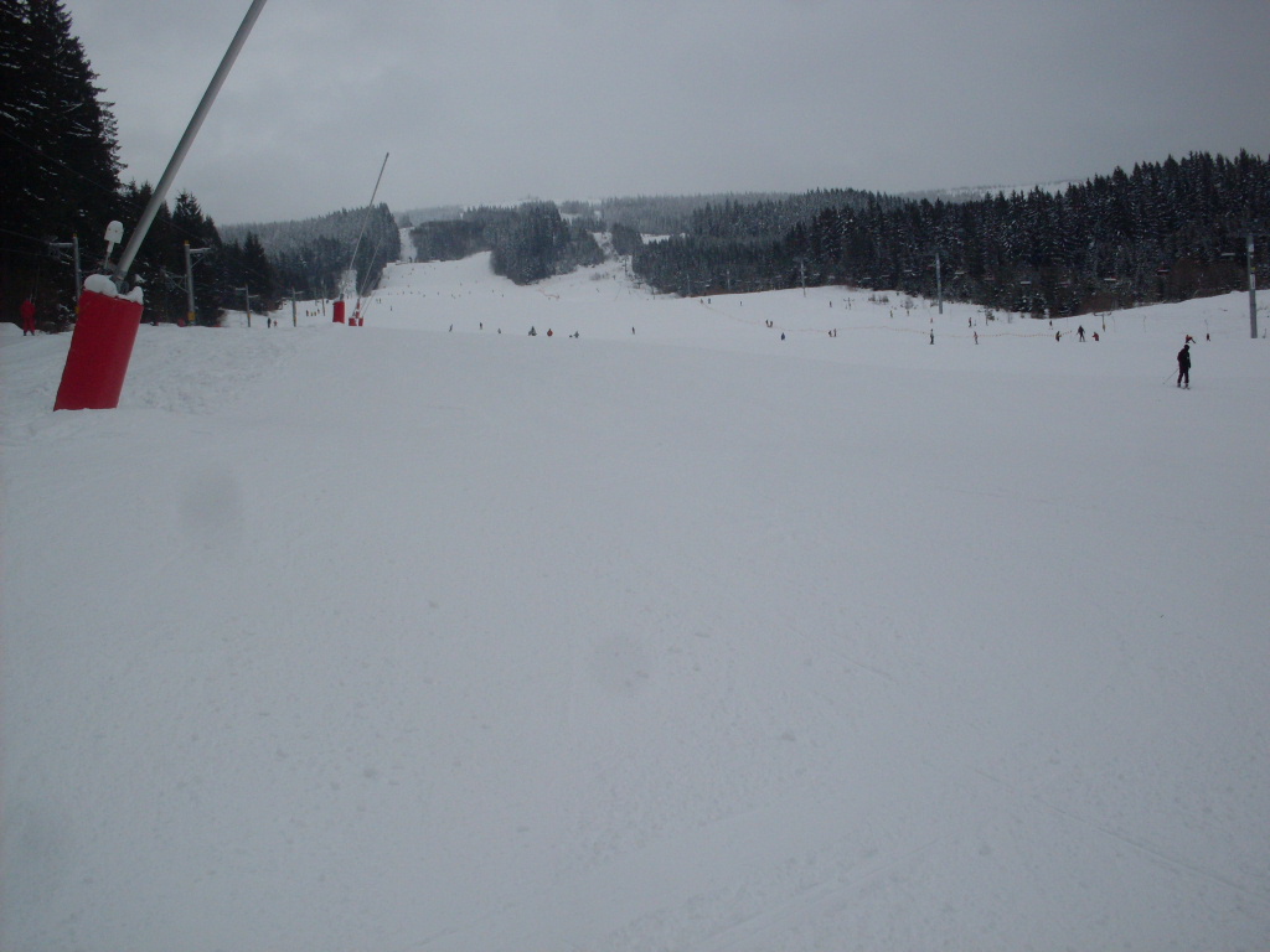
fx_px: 1394
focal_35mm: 38
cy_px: 476
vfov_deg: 37.7
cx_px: 635
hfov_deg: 49.0
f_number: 8.4
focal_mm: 6.3
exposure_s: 1/350
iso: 80
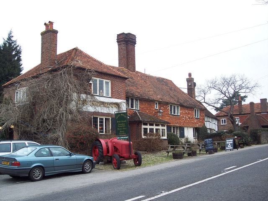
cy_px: 100
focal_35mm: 39
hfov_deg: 47.9
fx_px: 302
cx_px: 134
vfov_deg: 36.8
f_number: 3.4
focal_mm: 8
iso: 100
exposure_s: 1/45
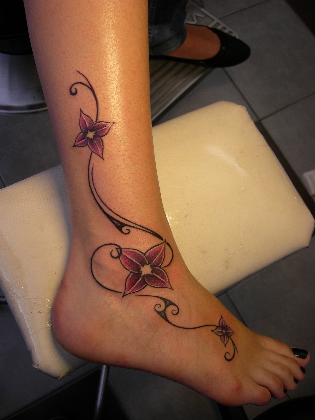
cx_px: 158
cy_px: 210
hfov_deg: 37.7
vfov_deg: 49.0
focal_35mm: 38
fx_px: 461
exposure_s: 1/37.6
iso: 50
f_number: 2.8
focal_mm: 7.8
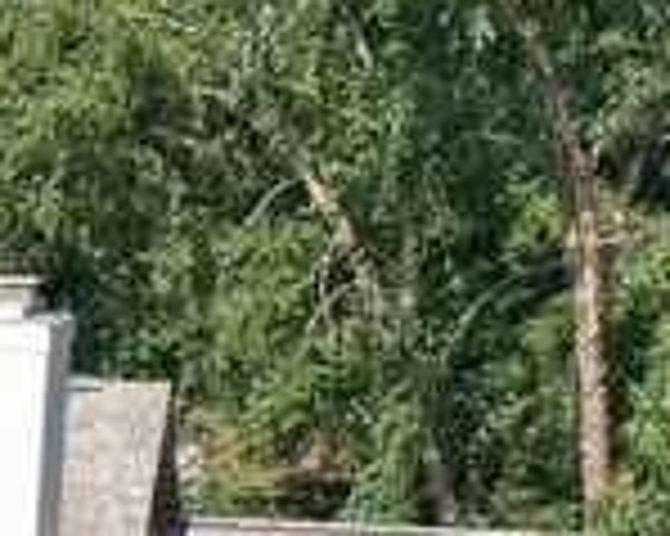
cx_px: -522
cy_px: 797
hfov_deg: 13.2
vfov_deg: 11.2
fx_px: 2616
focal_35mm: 132
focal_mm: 10.26
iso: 100
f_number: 5.6
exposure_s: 1/320
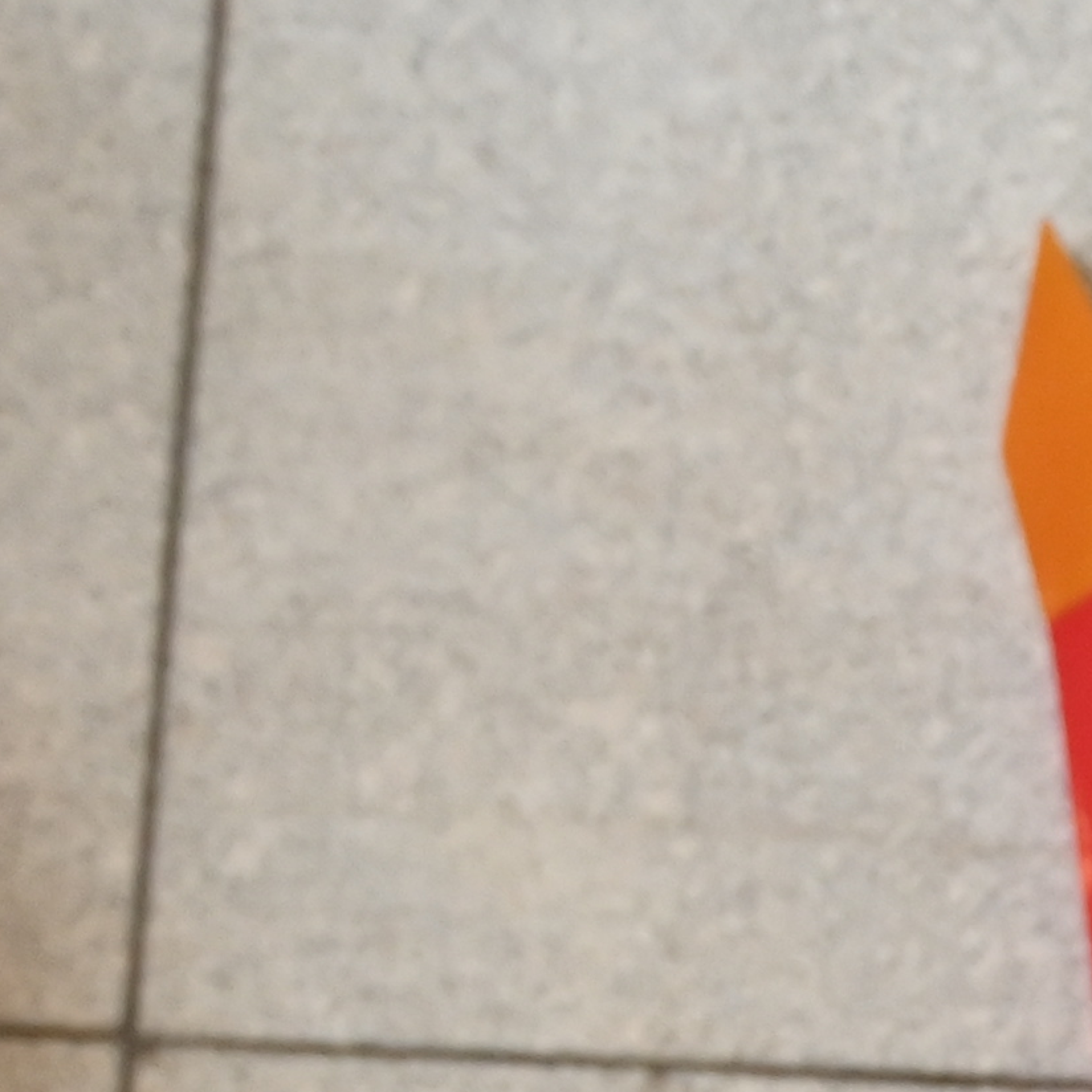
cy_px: 2623
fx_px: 8673
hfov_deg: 6.6
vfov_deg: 6.8
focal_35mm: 243
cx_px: 3089
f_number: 4
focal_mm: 39
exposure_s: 1/40
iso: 720
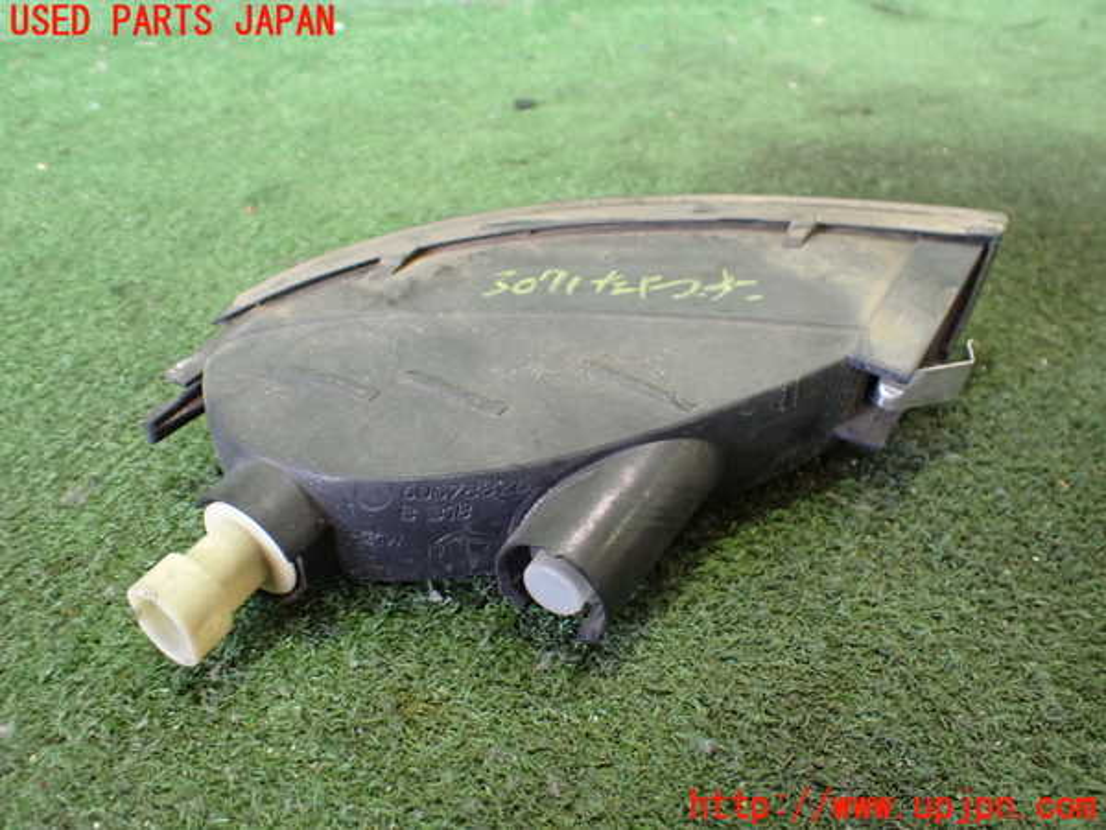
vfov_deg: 46.8
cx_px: 553
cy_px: 415
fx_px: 959
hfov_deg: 60.0
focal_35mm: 30
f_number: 2.3
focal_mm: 5.4
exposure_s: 1/50
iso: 800
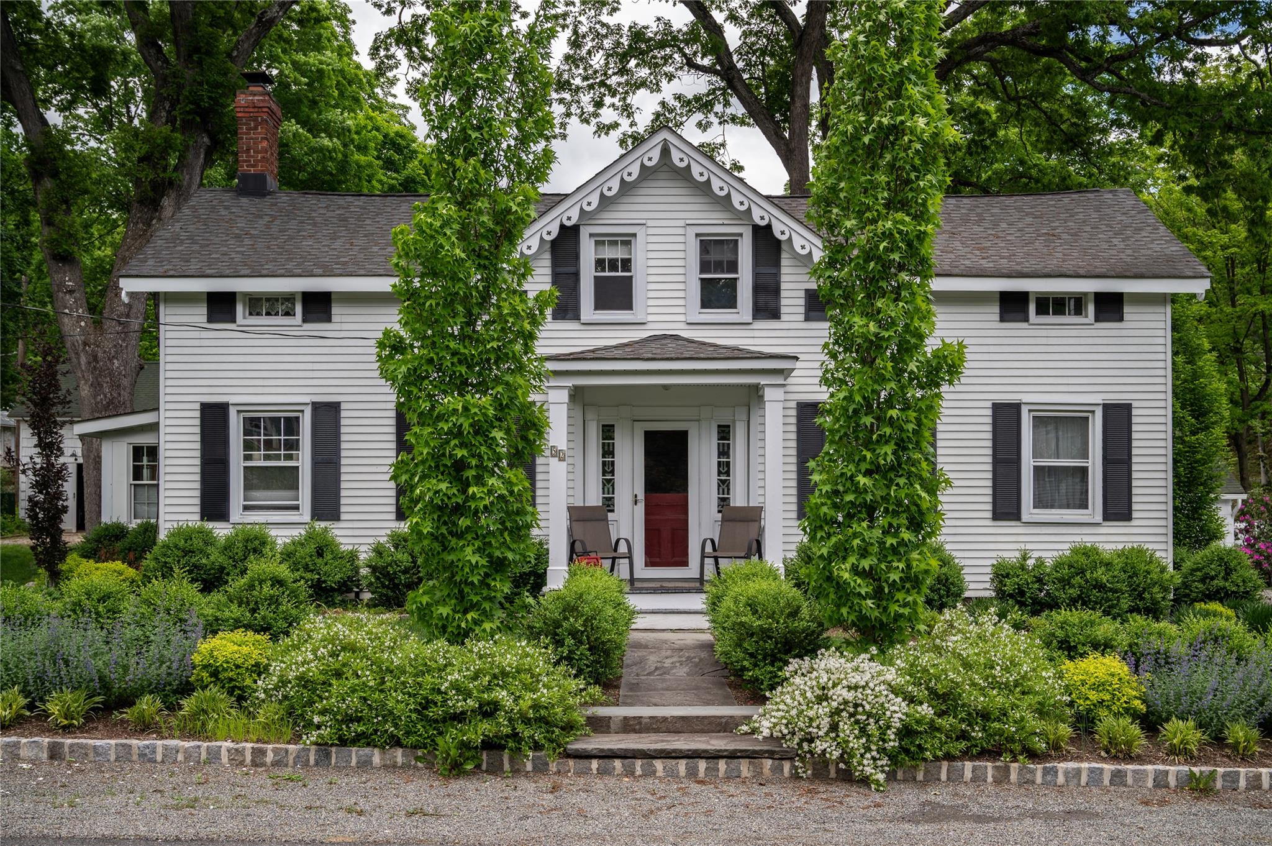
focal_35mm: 36
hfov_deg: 53.2
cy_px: 423
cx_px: 636
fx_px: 1271
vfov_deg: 36.8
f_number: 6.3
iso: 100
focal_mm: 36
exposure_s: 1/160
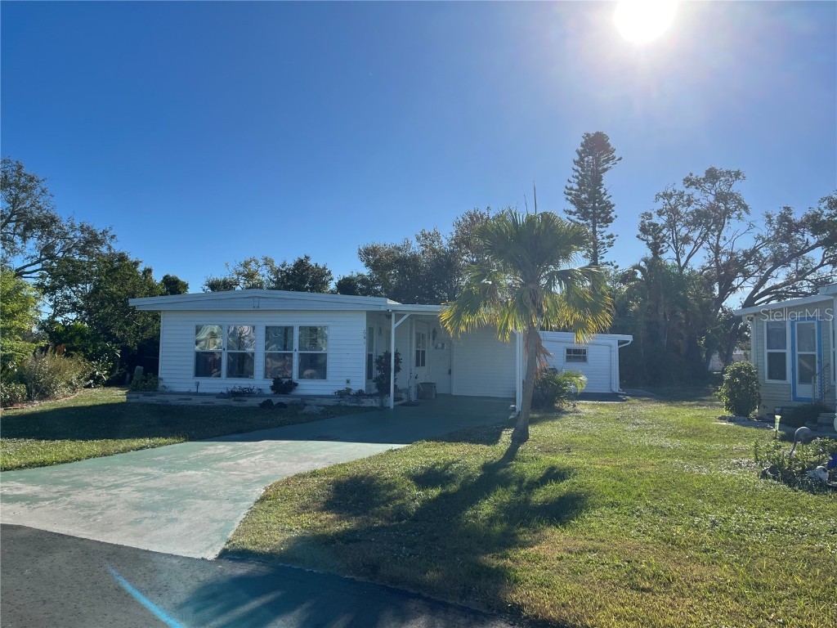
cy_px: 314
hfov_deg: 67.3
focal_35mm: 26
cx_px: 418
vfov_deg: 53.1
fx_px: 629
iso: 50
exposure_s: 1/6173
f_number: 1.6
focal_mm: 5.1
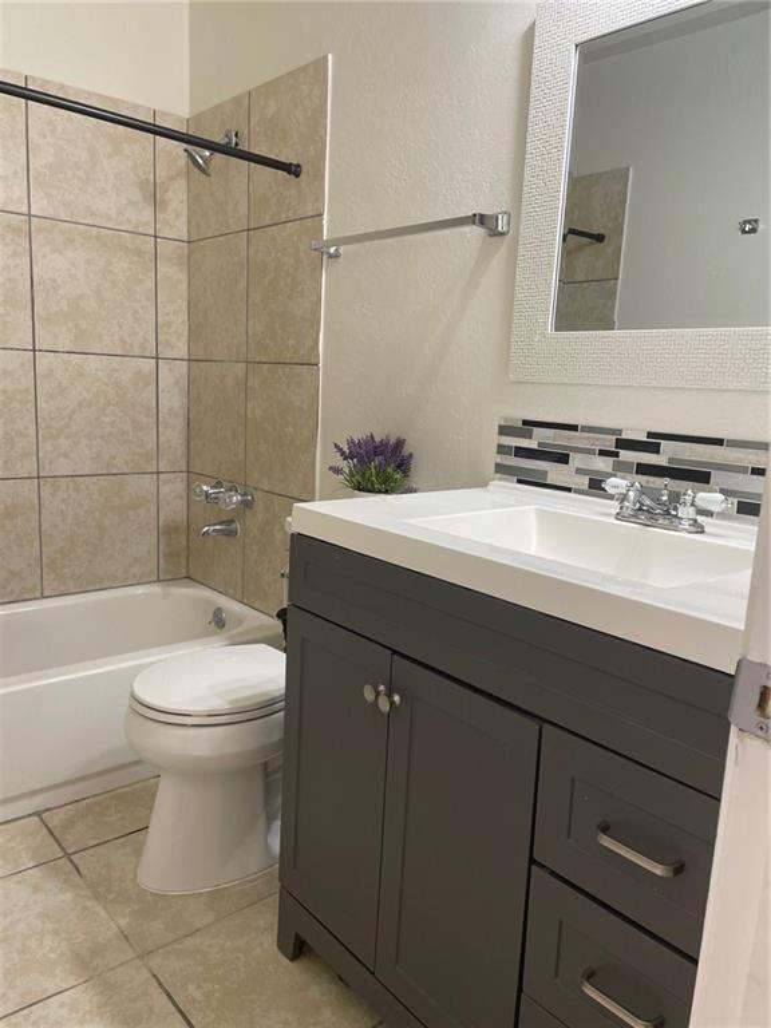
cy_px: 514
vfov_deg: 67.3
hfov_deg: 53.1
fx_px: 772
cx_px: 386
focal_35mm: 26
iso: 80
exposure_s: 1/60
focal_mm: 4.2
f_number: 1.6
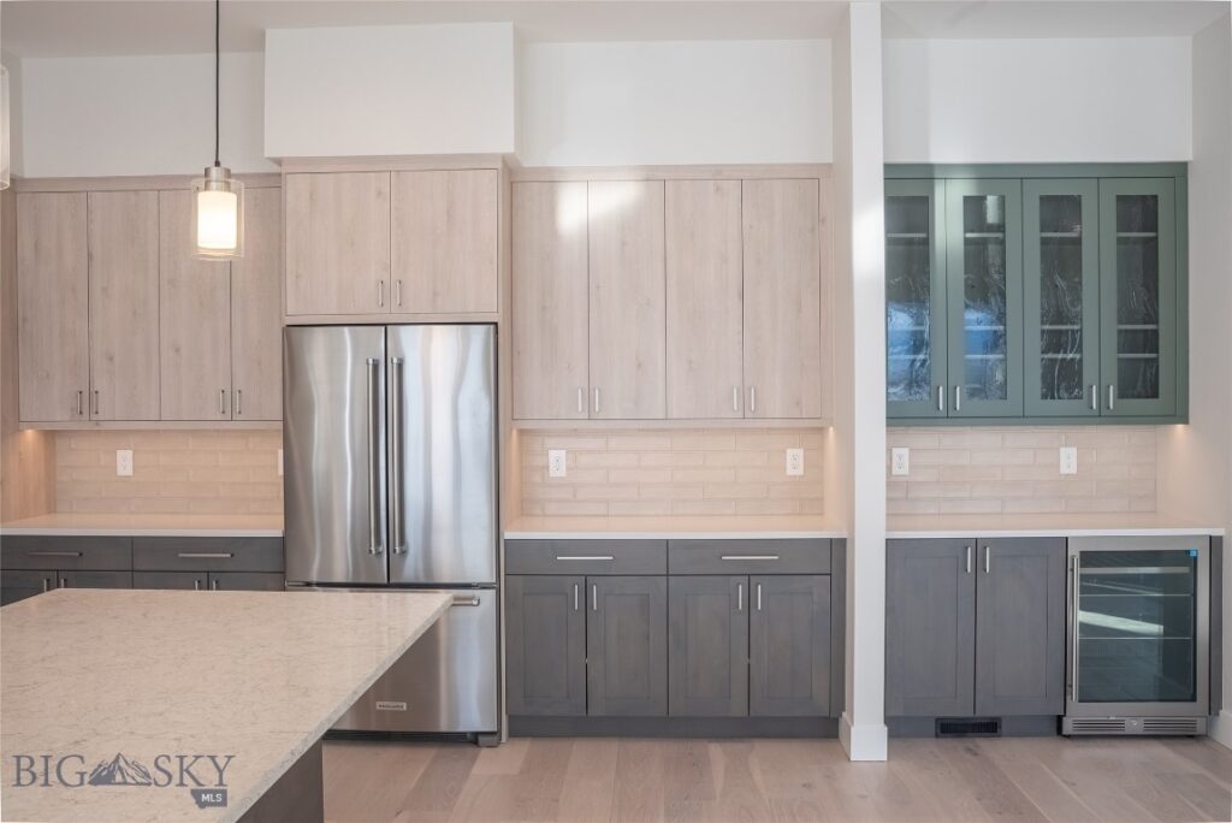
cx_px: 616
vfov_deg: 40.9
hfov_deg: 58.4
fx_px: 1103
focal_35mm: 32
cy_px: 412
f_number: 10
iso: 400
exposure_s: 1/800
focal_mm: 32.2
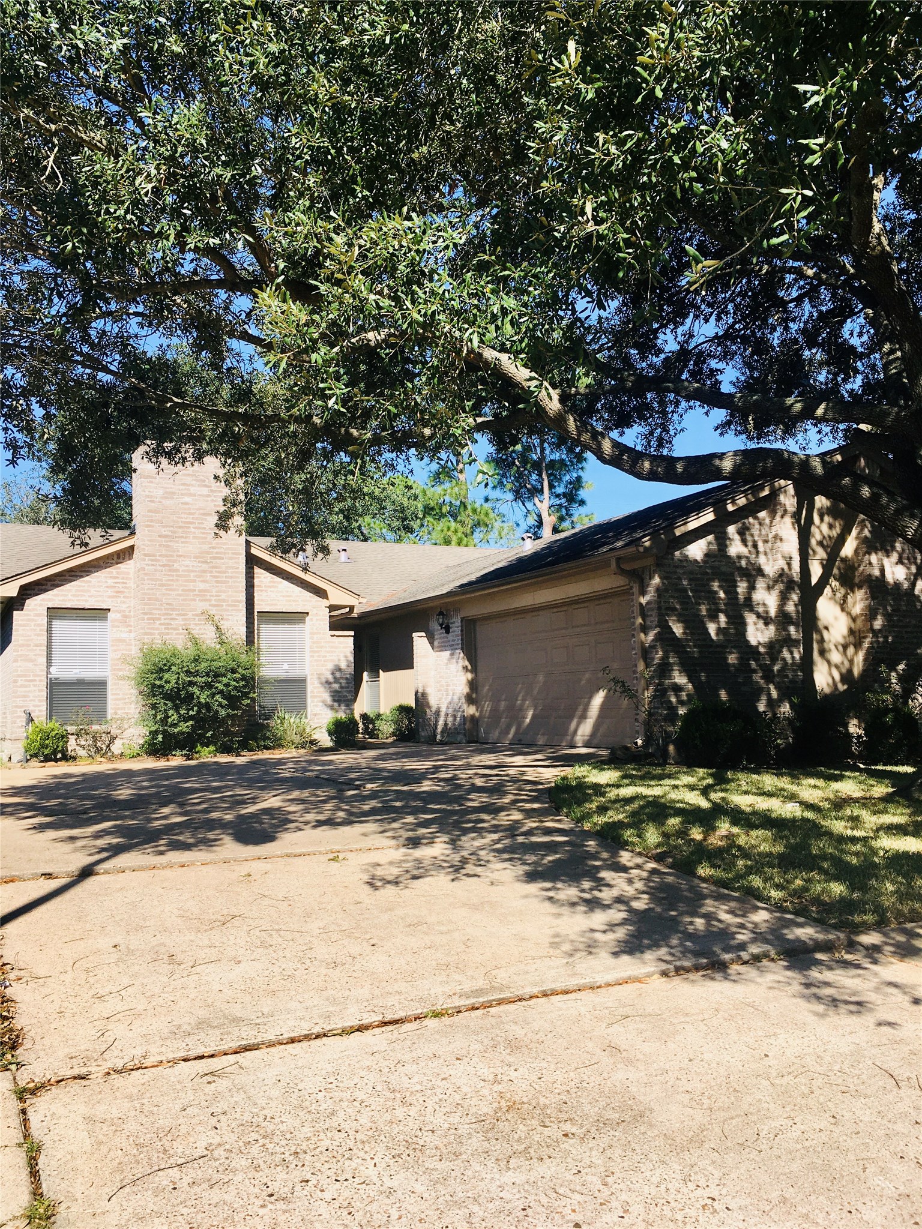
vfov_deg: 61.7
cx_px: 461
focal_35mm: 29
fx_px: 1030
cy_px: 614
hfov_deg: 48.2
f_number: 2.2
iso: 25
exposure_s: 1/1326
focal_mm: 4.15
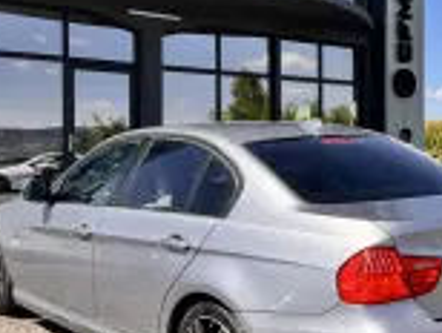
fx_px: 716
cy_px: 141
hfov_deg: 34.2
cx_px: 264
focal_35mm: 56
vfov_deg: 26.1
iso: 80
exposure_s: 1/3413
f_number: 1.78
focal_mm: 6.76
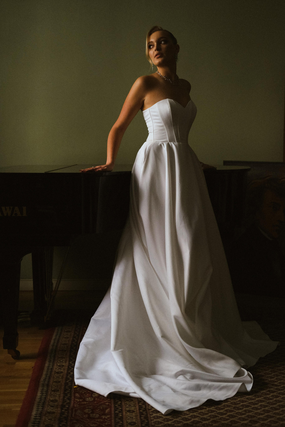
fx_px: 629
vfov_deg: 37.5
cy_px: 214
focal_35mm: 53
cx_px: 142
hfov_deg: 25.5
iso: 2500
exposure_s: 1/250
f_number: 2
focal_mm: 35
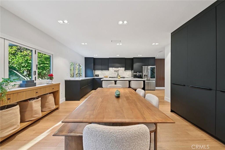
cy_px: 75
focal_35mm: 14
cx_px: 112
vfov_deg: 81.1
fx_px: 87
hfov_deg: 104.3
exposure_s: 1/8
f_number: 8
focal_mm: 14
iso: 320
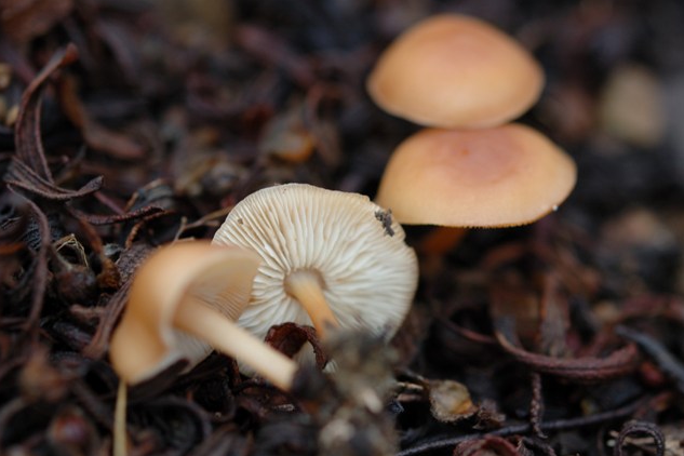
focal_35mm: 91
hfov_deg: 22.4
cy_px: 229
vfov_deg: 15.0
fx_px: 1729
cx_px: 343
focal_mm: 60
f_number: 4
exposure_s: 1/60
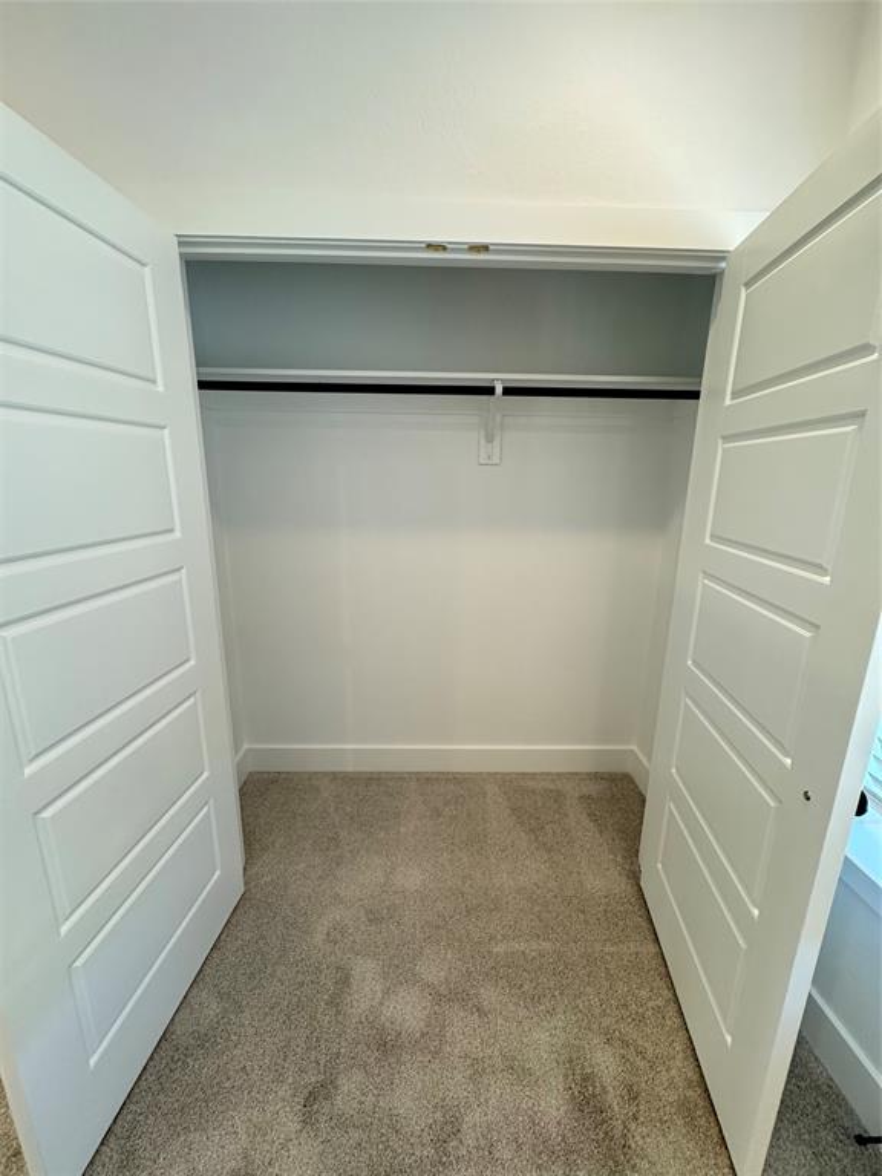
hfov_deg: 85.7
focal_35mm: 14
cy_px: 588
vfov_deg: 102.1
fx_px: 476
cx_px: 441
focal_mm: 2.22
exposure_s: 1/120
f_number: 2.2
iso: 320
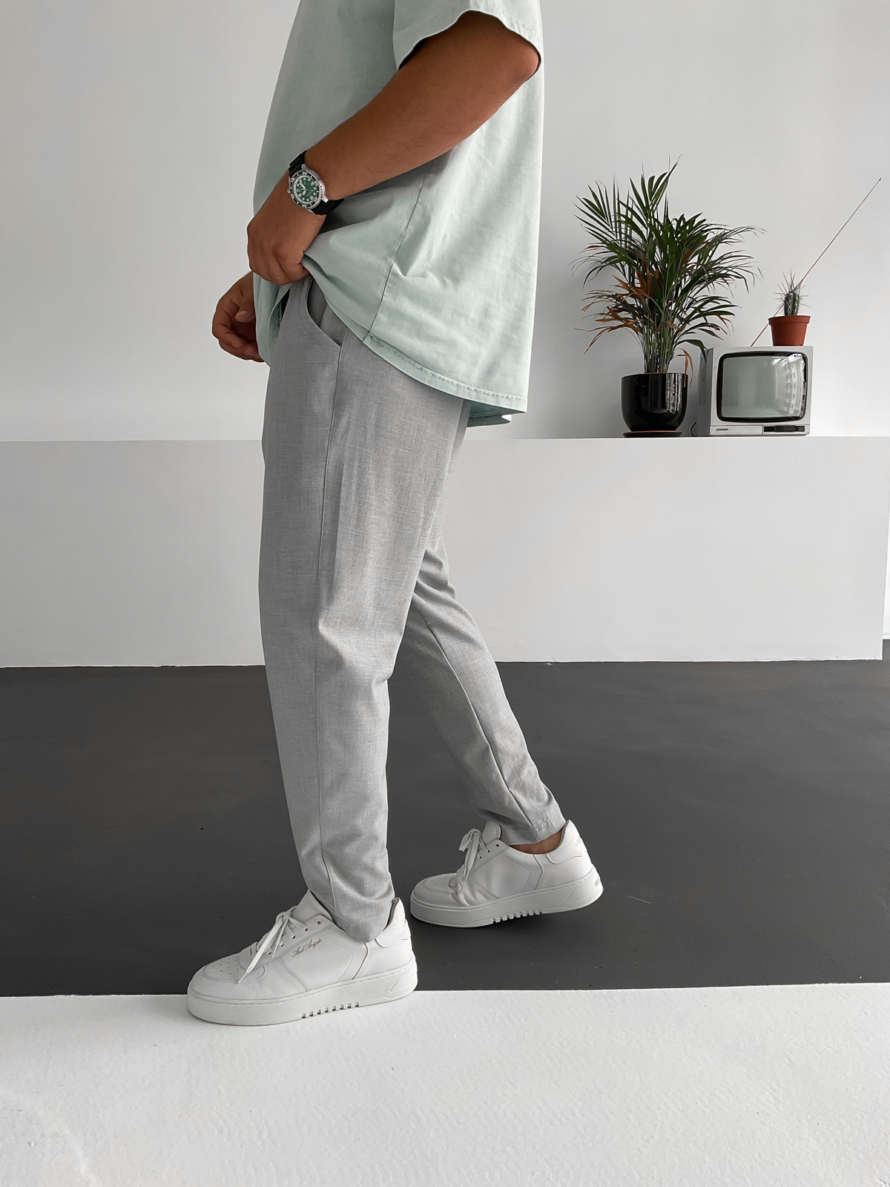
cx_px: 445
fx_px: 994
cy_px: 594
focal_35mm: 29
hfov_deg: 48.2
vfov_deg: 61.7
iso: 32
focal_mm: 3
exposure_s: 1/120
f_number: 1.8
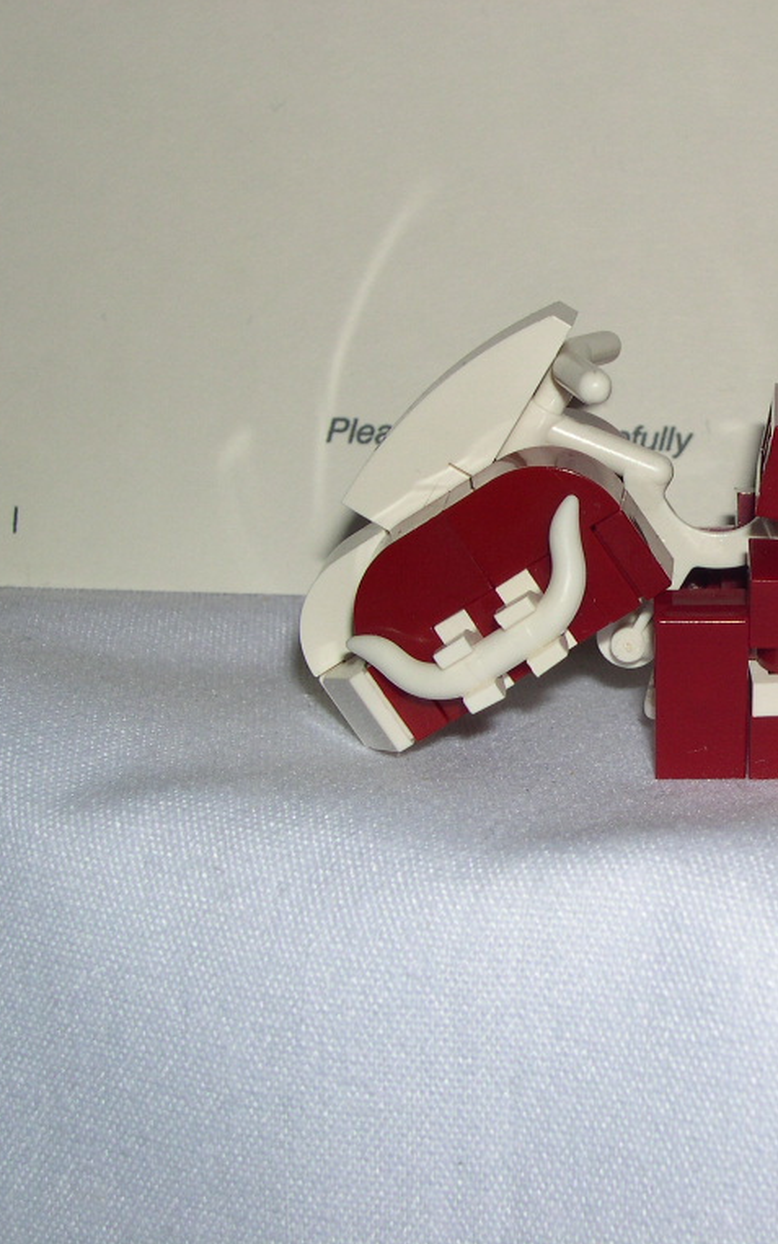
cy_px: 623
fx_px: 2510
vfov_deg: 27.8
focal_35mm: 74
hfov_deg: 17.2
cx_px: 785
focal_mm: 11.1
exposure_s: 1/60
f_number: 8.8
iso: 100
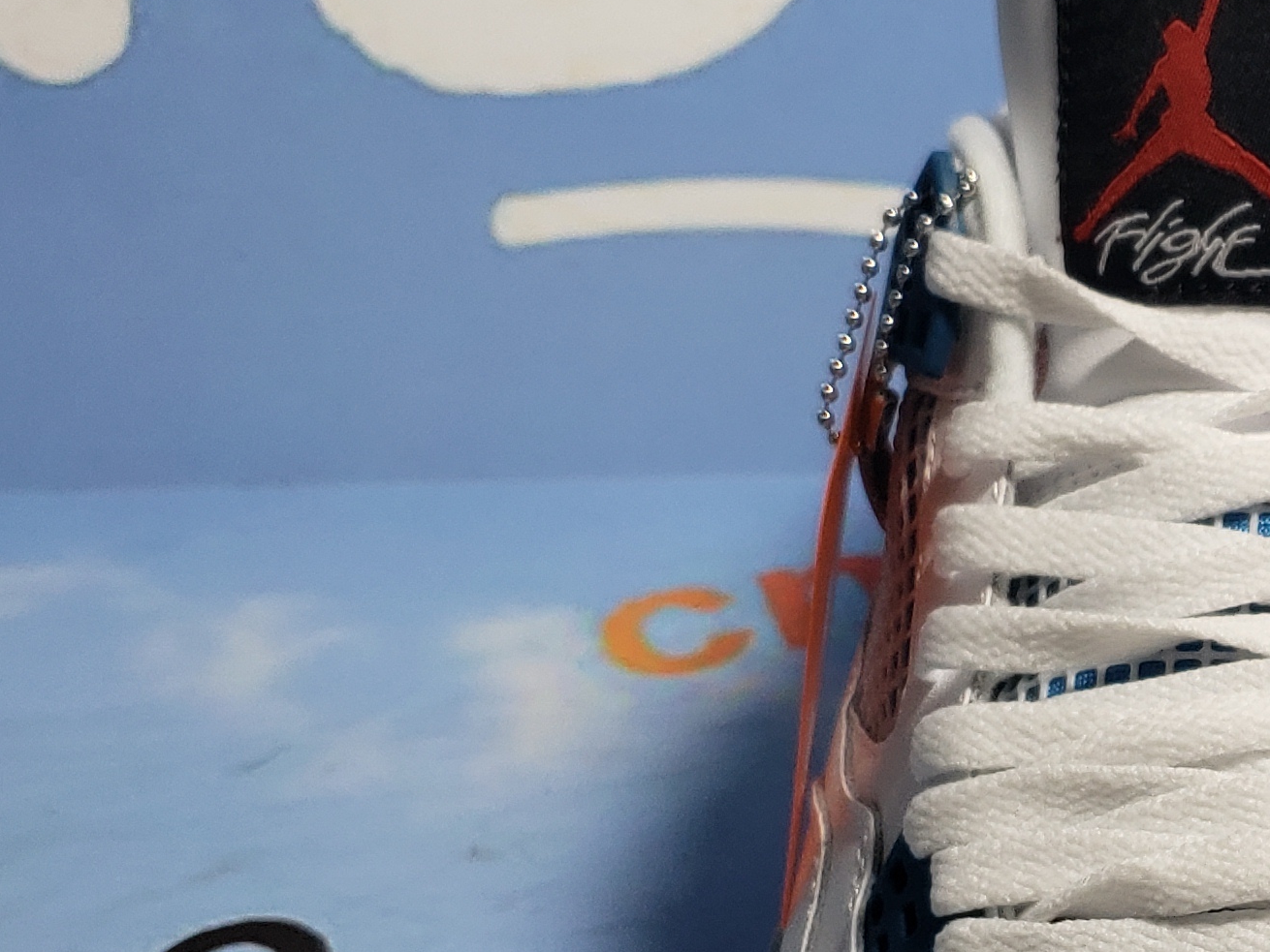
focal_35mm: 80
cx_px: 1611
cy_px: 876
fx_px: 2936
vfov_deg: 18.1
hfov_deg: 22.1
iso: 50
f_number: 1.5
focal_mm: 4.3
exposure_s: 1/651
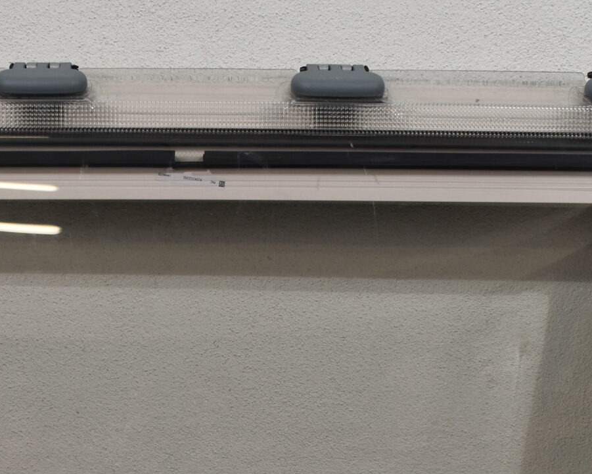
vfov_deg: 17.1
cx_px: 185
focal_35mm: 88
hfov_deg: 21.6
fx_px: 1542
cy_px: 452
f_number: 5.6
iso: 400
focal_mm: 22
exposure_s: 1/125
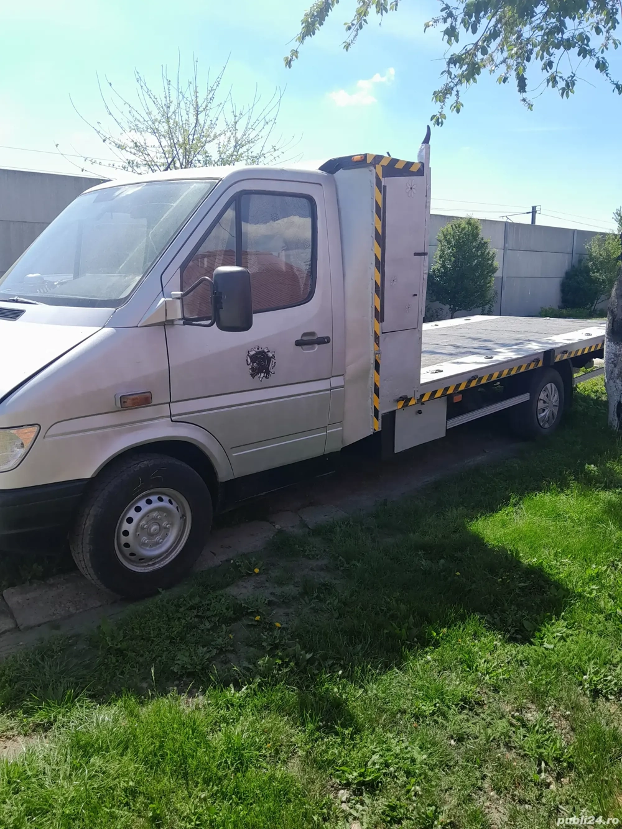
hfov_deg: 53.0
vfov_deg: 67.3
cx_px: 311
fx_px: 623
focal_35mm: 26
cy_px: 414
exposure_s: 1/338
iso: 40
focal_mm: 3.98
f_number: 1.8
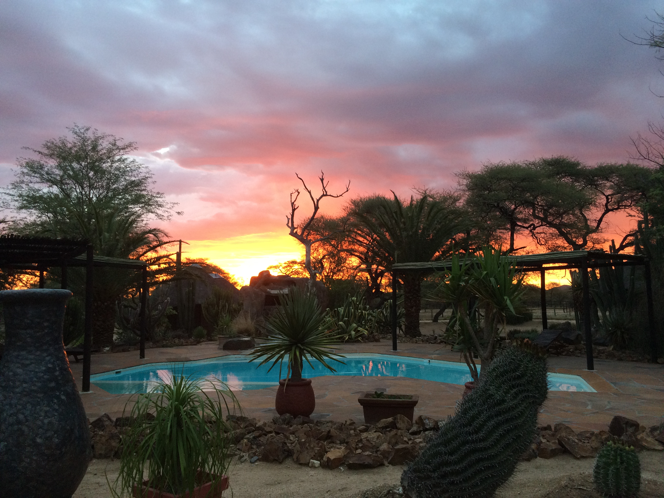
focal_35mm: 29
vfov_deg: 48.2
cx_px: 332
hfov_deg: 61.7
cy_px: 249
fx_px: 556
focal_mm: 4.15
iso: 100
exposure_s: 1/33
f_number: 2.2
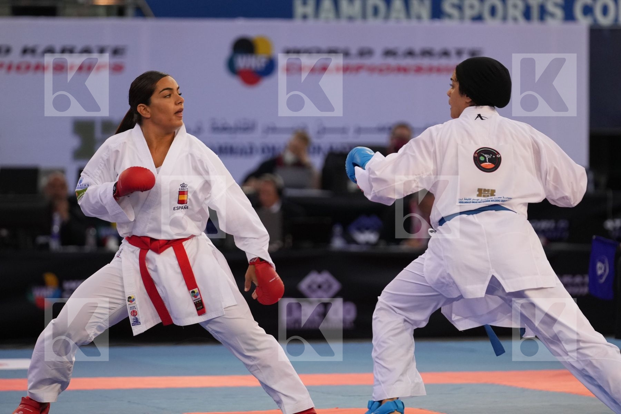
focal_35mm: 271
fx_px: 4674
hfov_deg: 7.6
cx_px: 310
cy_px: 207
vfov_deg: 5.1
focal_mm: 181
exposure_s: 1/1000
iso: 2000
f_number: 2.8
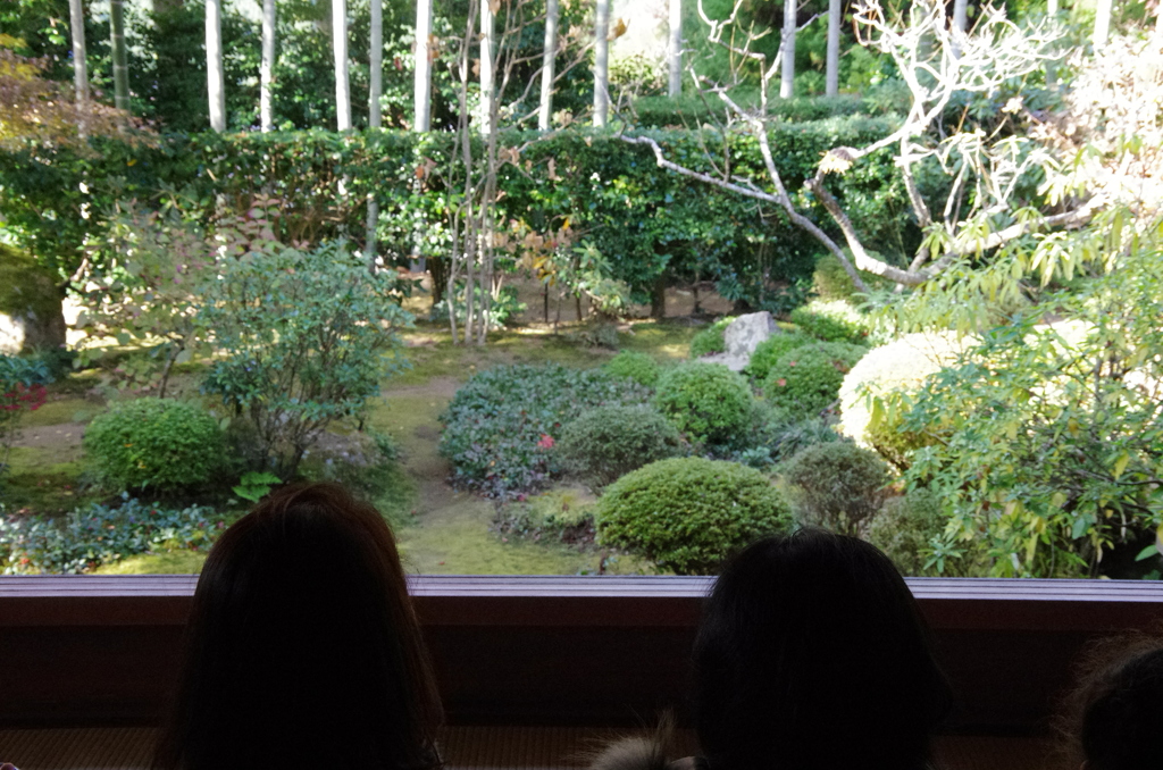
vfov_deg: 24.9
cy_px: 385
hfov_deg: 36.9
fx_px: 1741
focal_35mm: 54
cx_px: 582
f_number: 10
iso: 6400
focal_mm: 36
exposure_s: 1/500
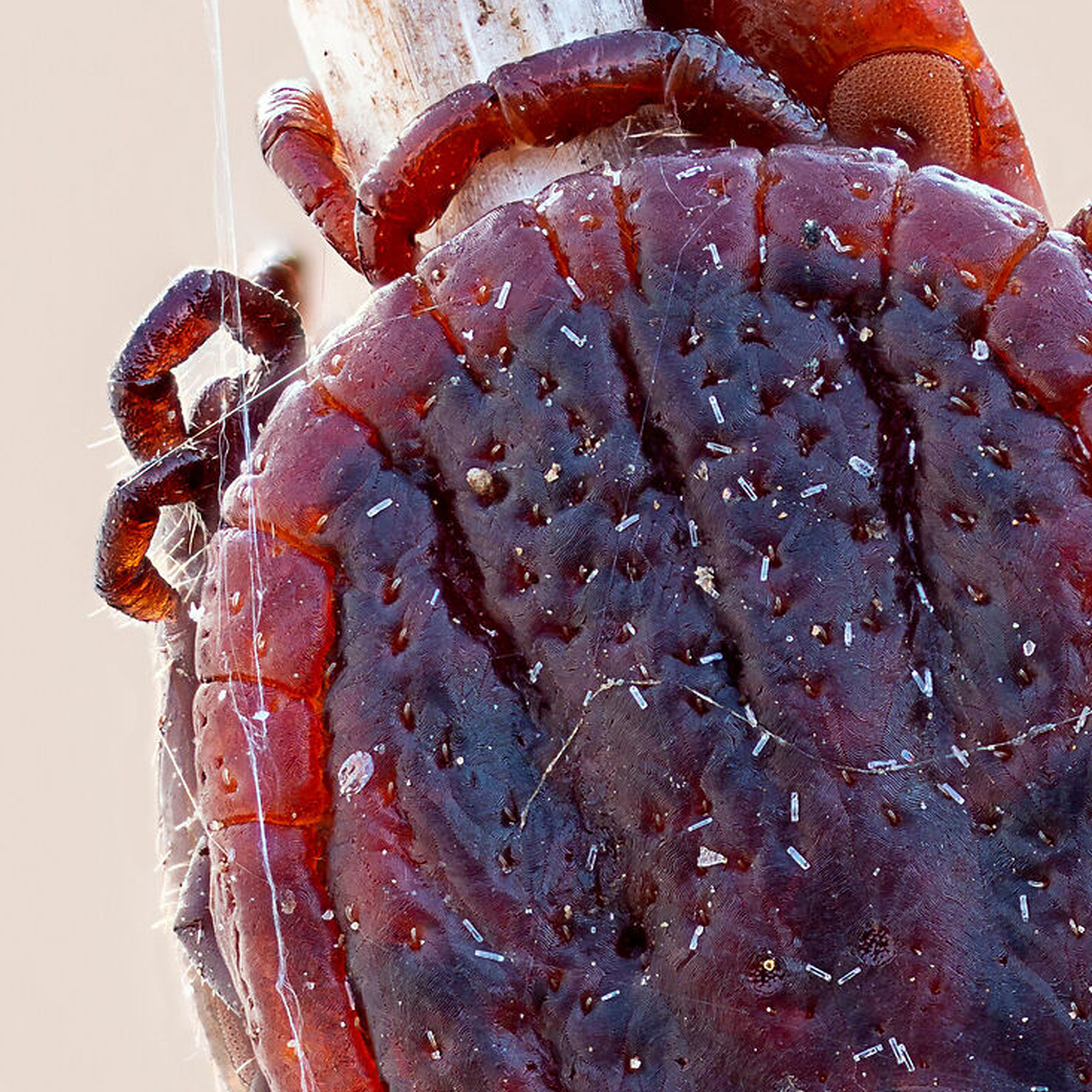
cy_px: 1220
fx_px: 18595
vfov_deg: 3.4
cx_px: 898
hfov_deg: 3.4
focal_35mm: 521
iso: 100
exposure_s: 1/4
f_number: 5
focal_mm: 90
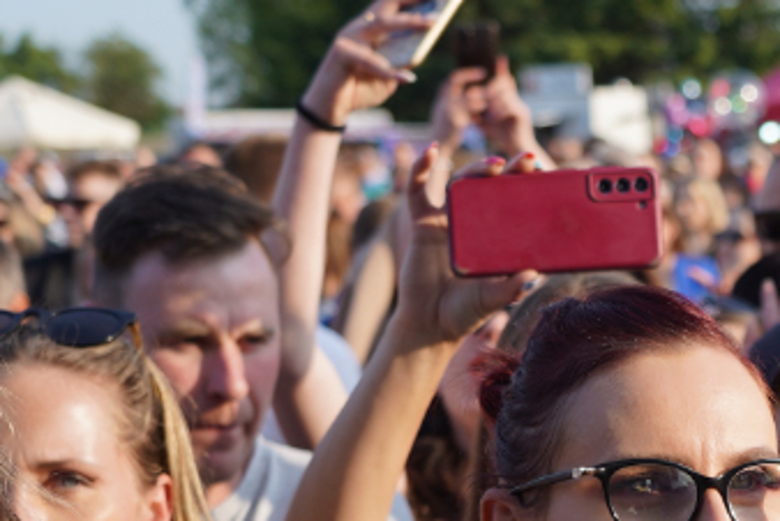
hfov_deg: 11.8
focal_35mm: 169
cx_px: 1052
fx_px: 3665
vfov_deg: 8.1
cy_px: 647
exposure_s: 1/400
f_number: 4.5
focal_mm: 44
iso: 100
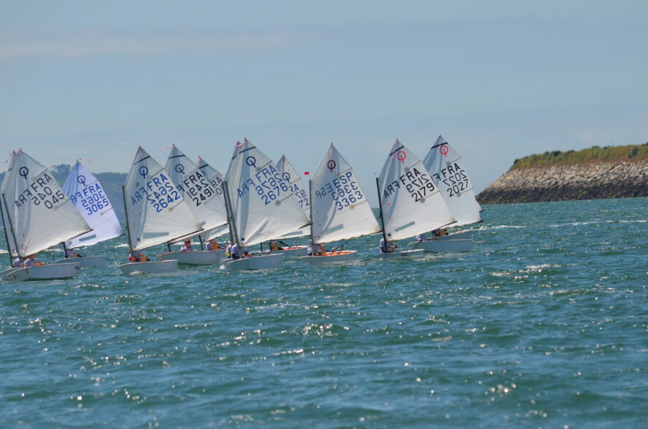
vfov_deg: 3.6
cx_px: 333
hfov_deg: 5.5
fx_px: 6789
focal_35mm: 378
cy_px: 234
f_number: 8
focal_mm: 220
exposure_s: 1/2000
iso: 360
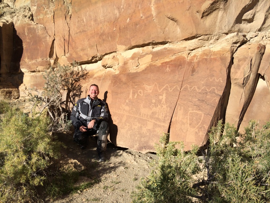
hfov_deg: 61.7
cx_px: 135
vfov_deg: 48.2
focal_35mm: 29
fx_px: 226
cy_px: 102
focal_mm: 4.15
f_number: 2.2
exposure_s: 1/2160
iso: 32
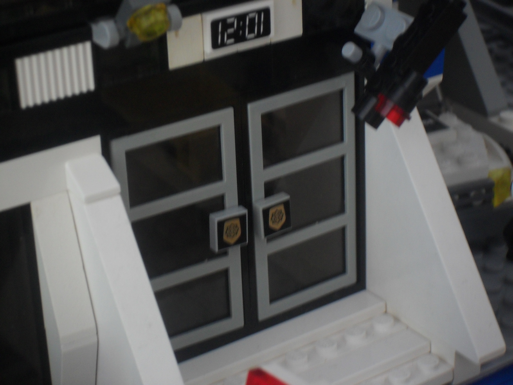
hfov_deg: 18.7
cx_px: 256
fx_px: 1556
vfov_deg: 14.1
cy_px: 192
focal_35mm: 105
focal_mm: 18.9
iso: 200
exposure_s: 1
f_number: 5.8
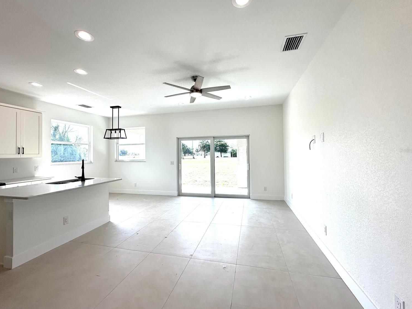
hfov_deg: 98.2
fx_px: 179
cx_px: 205
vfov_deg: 81.7
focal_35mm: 15
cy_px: 150
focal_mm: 2.22
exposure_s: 1/432
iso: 40
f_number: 2.2
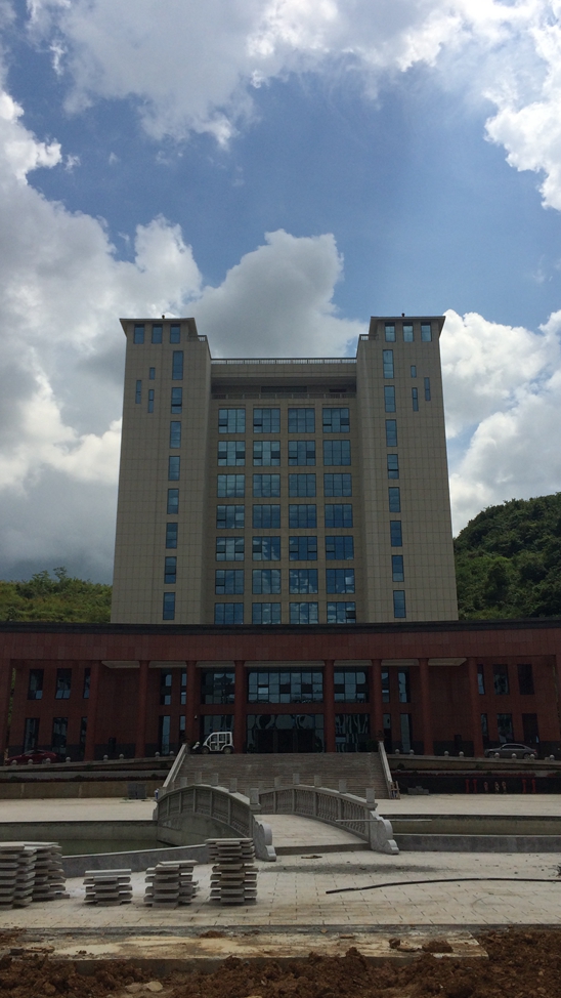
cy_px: 497
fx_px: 846
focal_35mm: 32
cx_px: 295
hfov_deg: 36.7
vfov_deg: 61.0
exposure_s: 1/5882
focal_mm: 4.15
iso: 32
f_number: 2.2
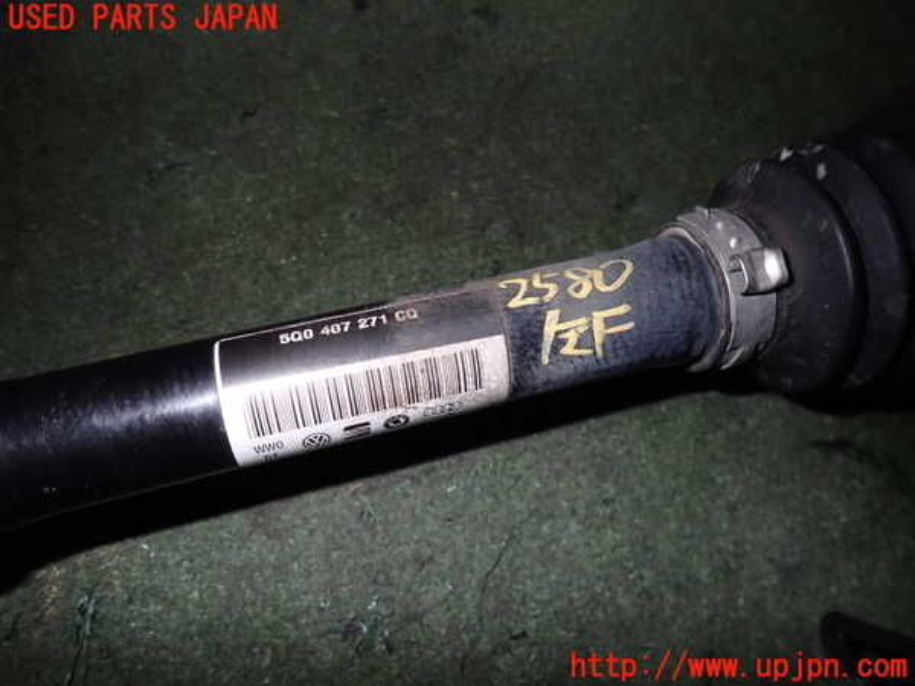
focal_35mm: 25
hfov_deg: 69.4
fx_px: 661
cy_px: 343
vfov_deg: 54.9
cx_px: 458
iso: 200
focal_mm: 4.5
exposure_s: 1/30
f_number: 5.6
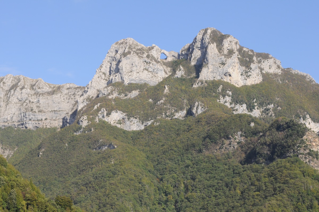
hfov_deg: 24.6
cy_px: 106
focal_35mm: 82
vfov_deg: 16.5
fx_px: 730
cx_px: 160
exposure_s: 1/320
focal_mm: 55
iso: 200
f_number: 9
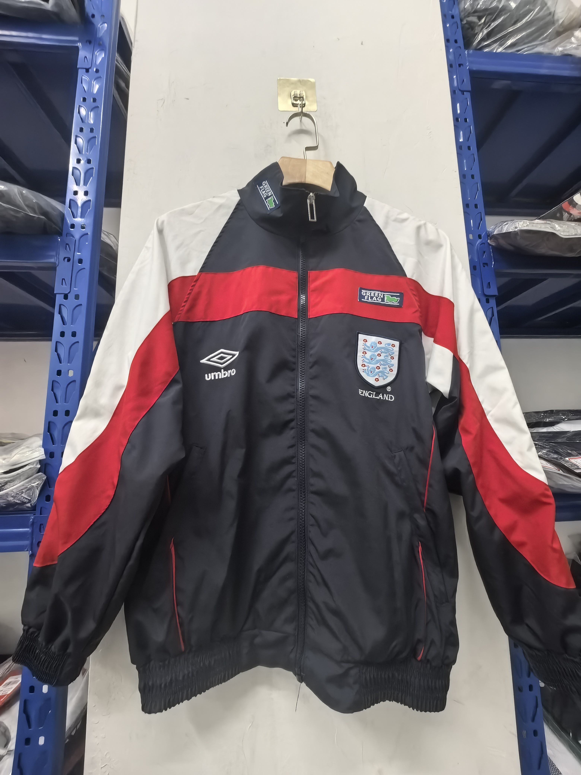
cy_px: 388
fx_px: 291
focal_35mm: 13
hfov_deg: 89.9
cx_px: 290
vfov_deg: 106.2
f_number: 2.2
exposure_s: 1/33.3
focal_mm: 1.95
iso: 640
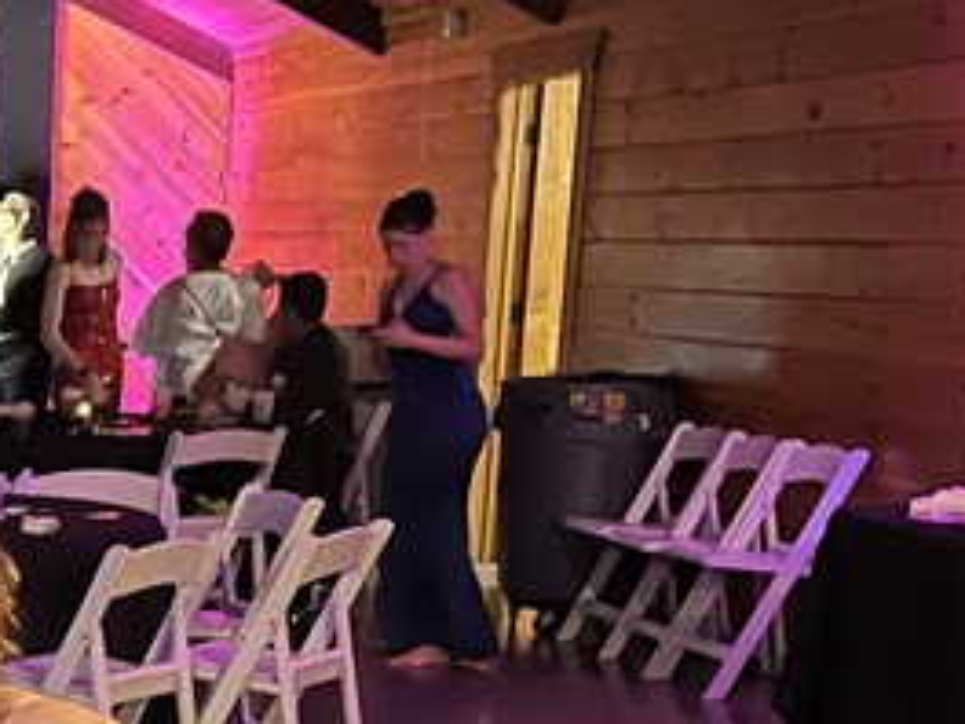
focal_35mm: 101
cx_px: -486
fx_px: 2816
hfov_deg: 17.5
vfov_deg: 14.1
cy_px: 903
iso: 1000
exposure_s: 1/24
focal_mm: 5.1
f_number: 1.6
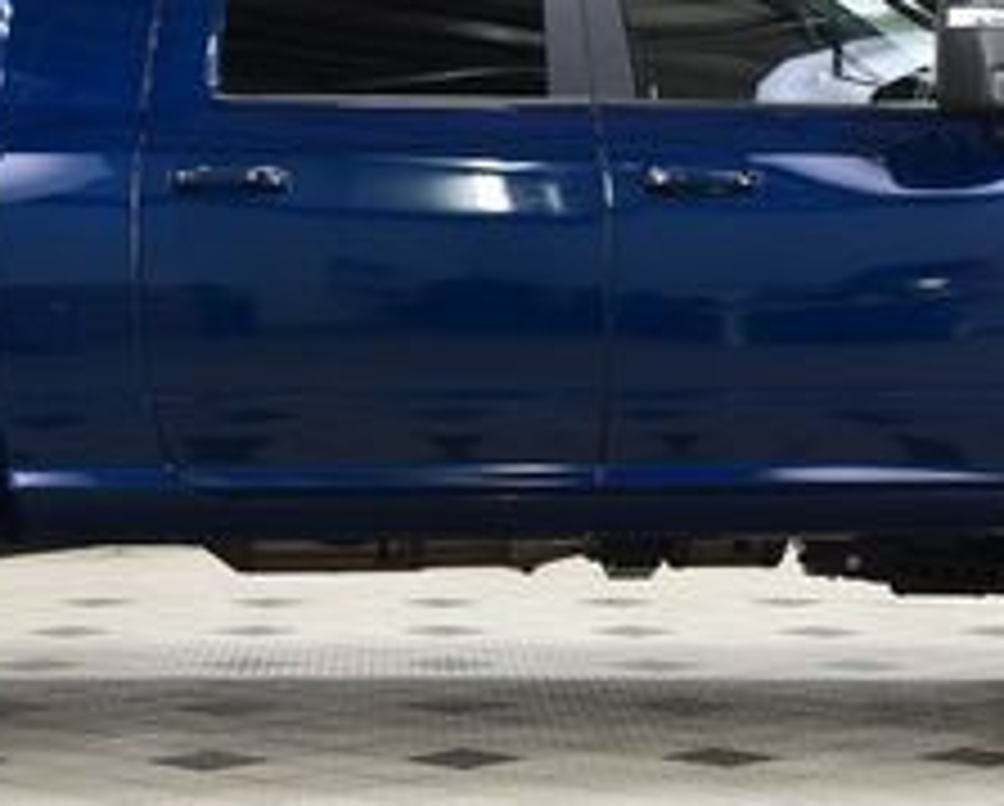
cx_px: 374
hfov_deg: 18.2
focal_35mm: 105
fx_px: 3124
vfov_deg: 14.7
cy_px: 340
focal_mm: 26
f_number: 6.3
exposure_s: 1/15
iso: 720
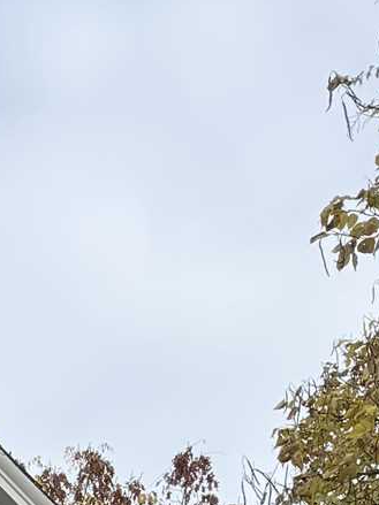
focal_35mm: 126
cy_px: 1192
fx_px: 1840
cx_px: -363
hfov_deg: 10.8
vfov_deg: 12.5
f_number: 1.78
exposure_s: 1/1855
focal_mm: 6.76
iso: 80
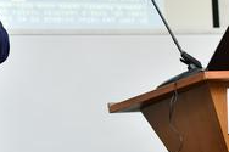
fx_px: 1023
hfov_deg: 12.7
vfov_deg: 8.4
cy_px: -55
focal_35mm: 161
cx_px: 17
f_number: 3.5
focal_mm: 55
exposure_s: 1/100
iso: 1000
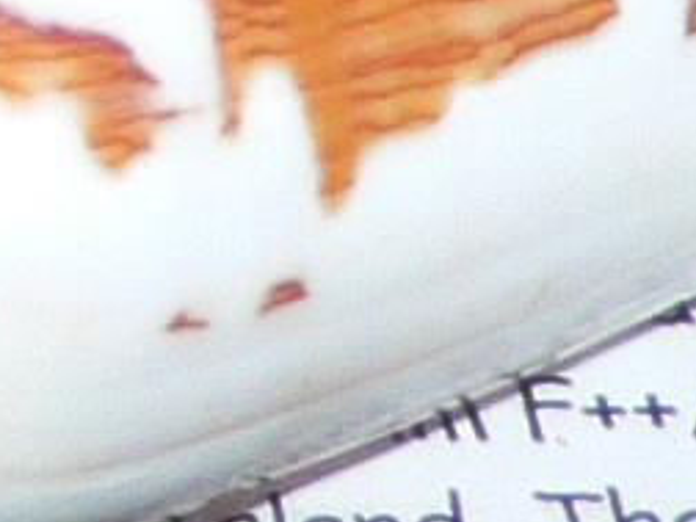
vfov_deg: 5.0
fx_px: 5630
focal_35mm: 280
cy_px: -1102
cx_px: -917
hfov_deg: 6.7
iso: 100
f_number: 2.8
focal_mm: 4.6
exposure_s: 1/60
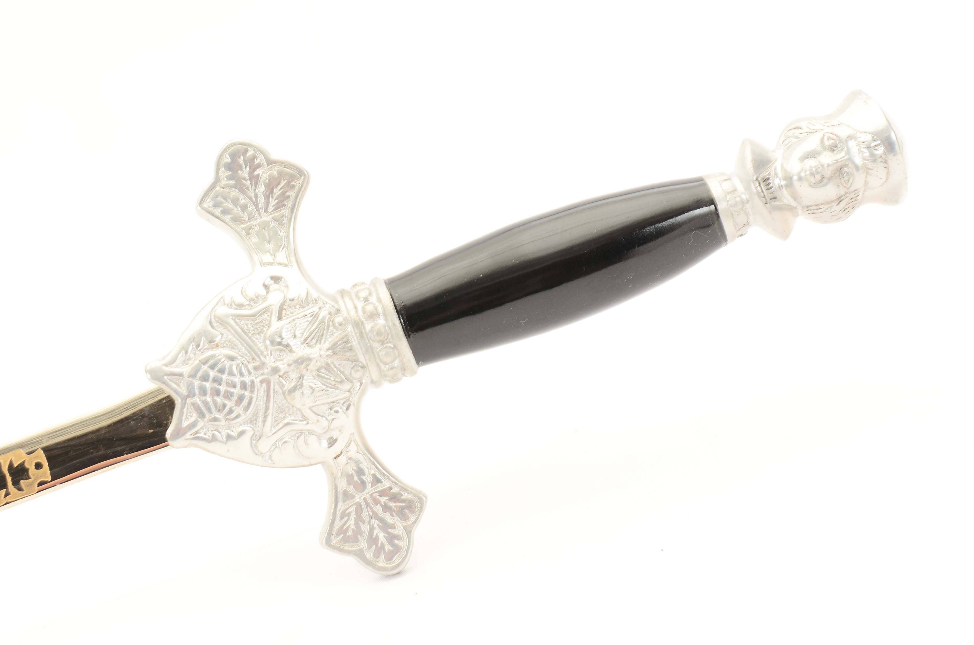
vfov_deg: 16.5
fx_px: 2227
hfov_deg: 24.7
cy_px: 322
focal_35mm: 82
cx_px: 487
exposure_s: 1/80
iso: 320
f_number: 10
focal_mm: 55
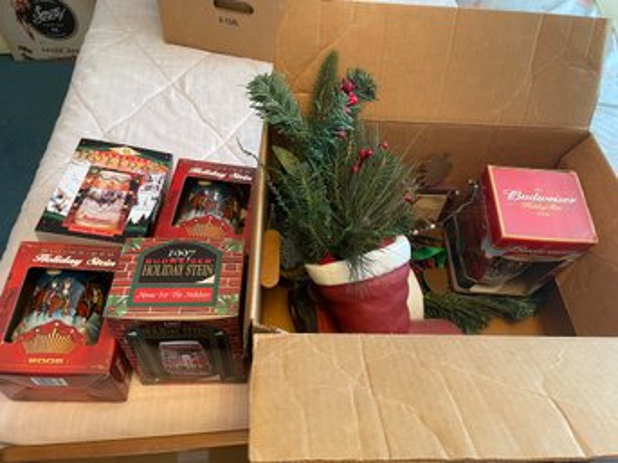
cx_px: 309
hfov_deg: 67.3
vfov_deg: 53.0
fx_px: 464
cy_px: 232
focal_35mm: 26
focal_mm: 4.2
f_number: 1.6
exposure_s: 1/60
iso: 160
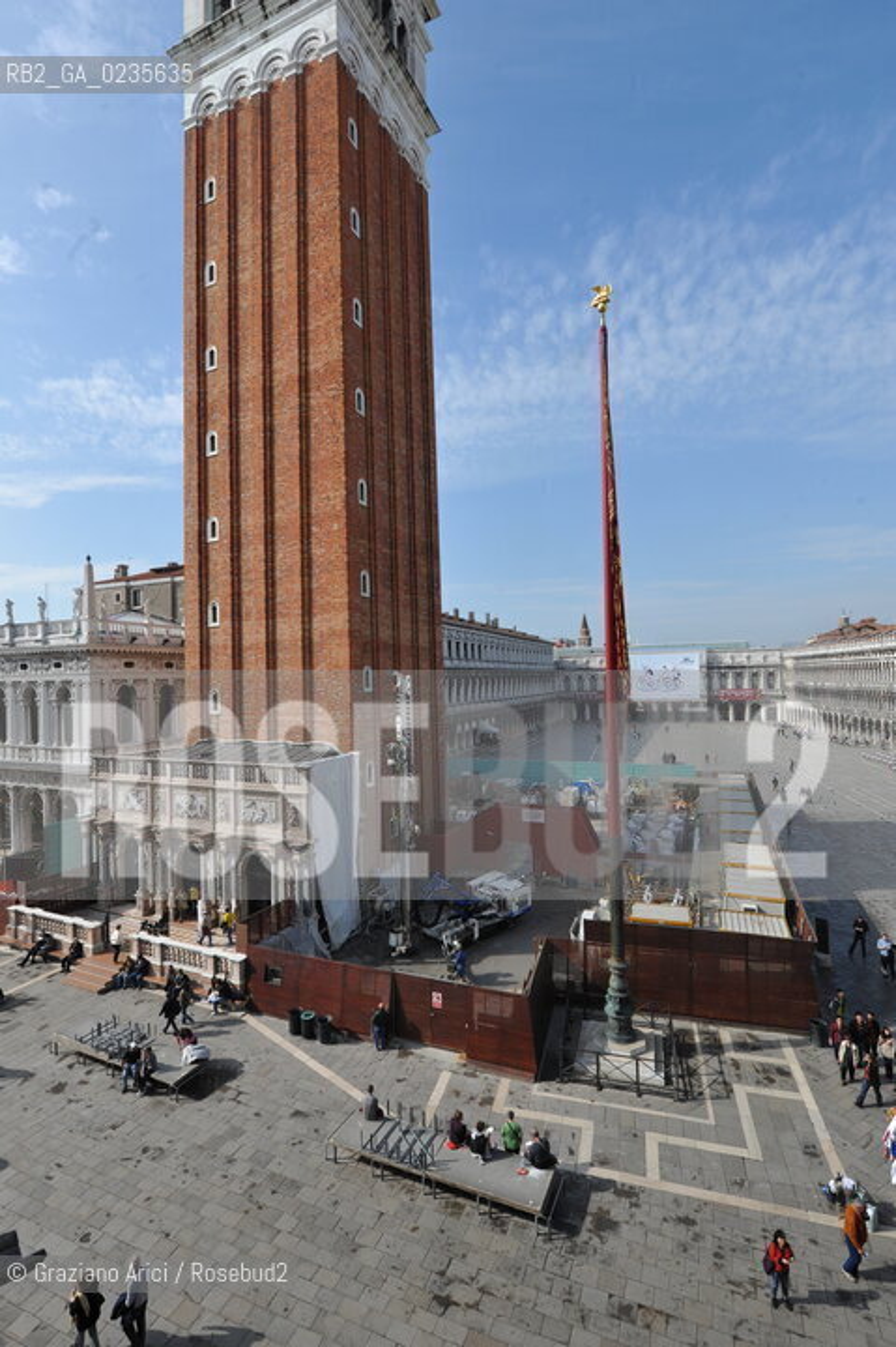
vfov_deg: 93.3
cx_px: 448
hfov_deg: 70.4
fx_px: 636
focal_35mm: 17
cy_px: 674
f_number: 11
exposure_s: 1/500
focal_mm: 17
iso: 400
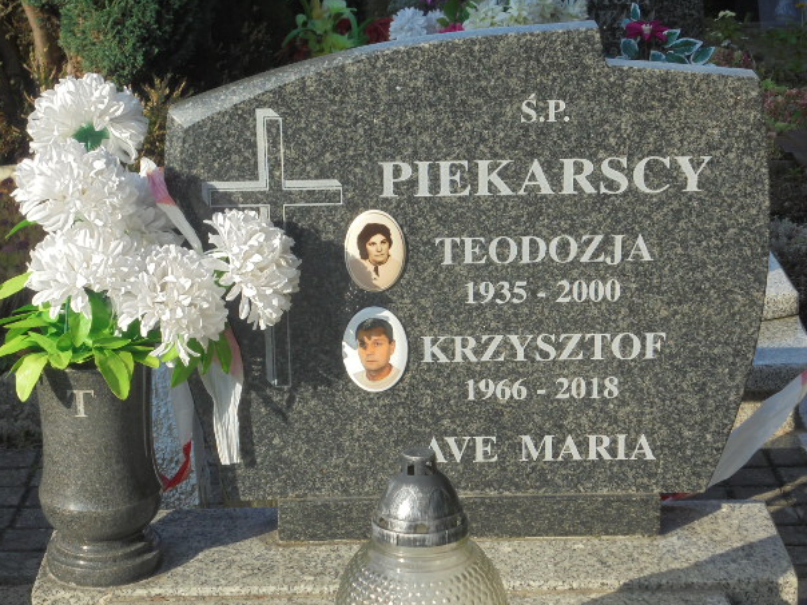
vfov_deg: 16.8
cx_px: 412
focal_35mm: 88
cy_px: 315
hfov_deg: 22.3
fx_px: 2052
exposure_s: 1/250
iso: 100
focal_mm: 14.9
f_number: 6.7
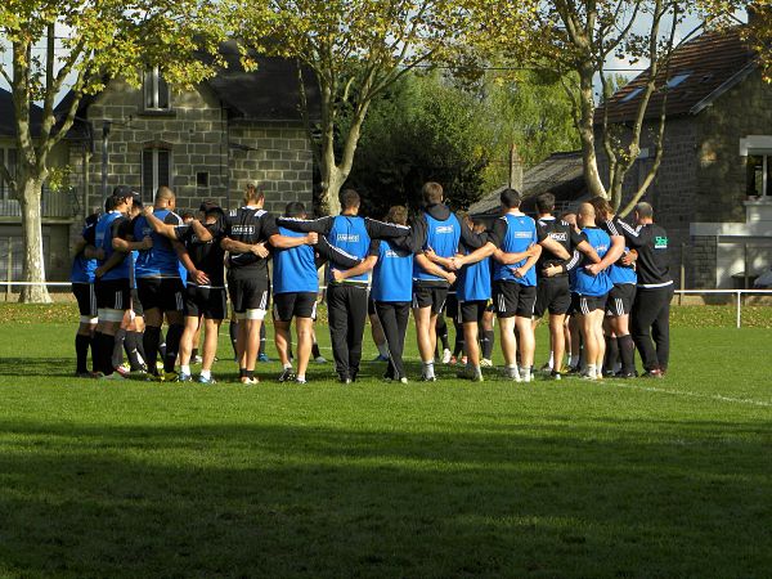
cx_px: 386
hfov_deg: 13.7
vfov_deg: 10.3
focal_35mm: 144
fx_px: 3211
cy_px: 290
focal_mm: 25.7
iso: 64
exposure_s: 1/280
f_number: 5.6
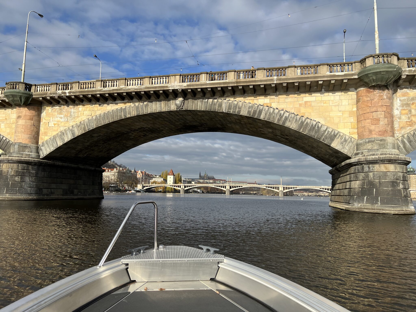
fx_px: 312
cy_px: 156
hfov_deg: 67.3
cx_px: 208
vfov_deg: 53.1
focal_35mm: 26
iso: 50
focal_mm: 5.7
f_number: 1.5
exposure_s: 1/4831
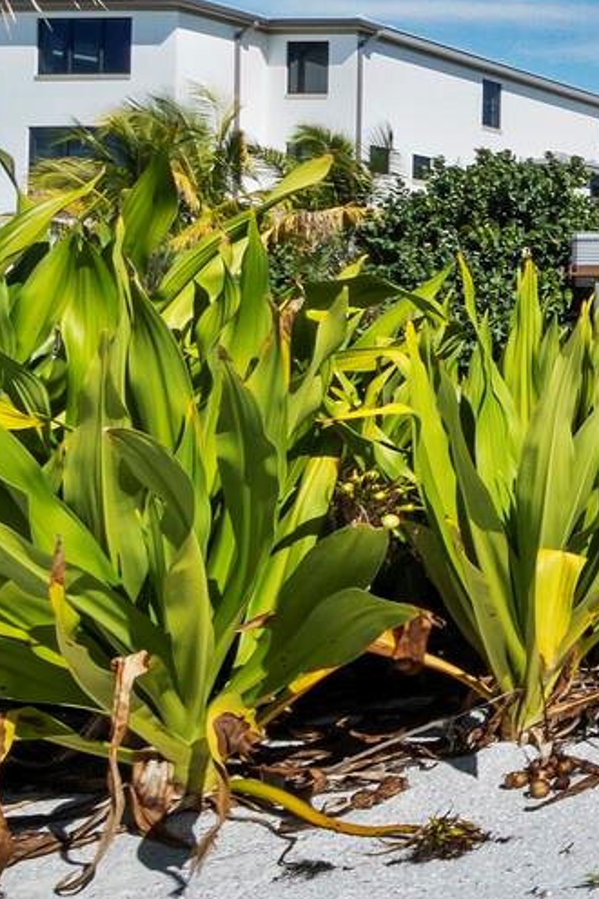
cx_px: 1341
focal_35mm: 47
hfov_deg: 16.5
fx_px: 1173
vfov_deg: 41.7
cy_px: 345
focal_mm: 7
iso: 250
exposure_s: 1/200
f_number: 11
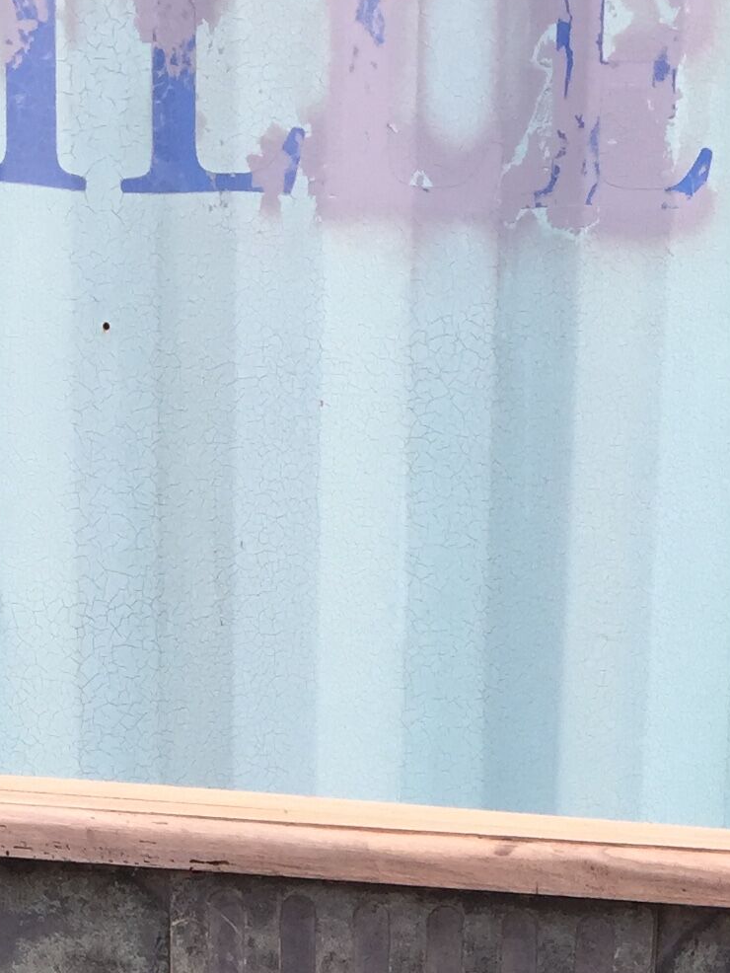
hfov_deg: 15.3
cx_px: 576
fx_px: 2698
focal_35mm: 96
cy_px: 1423
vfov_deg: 18.3
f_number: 2.2
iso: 32
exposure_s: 1/425
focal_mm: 4.15
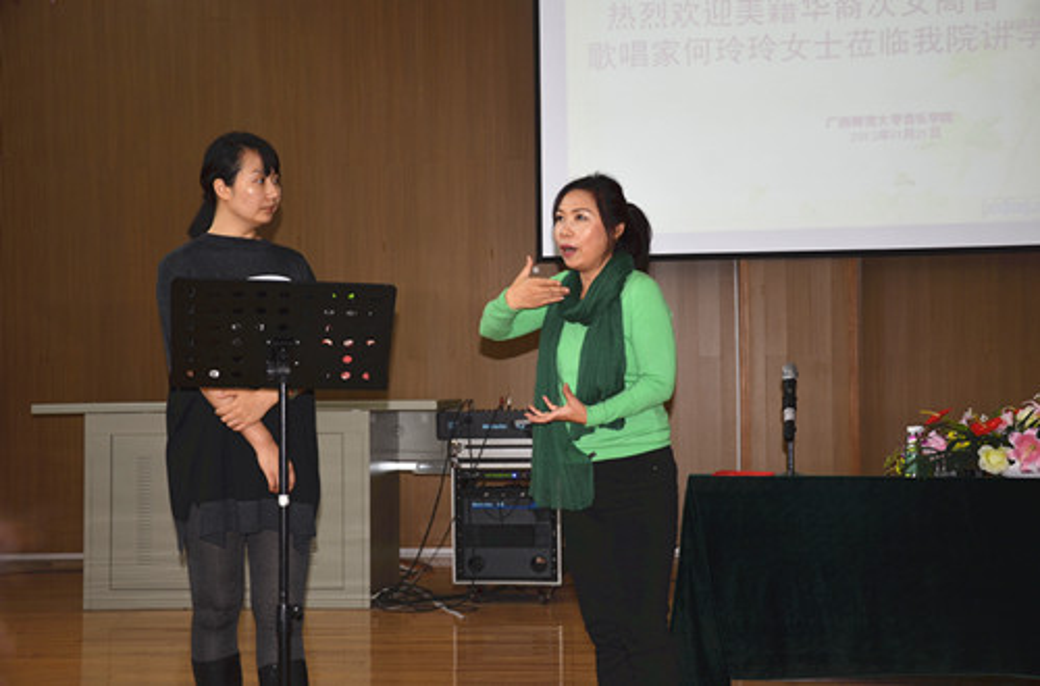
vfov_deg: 23.6
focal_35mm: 57
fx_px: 1641
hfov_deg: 35.2
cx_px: 520
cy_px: 343
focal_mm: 38
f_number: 4.5
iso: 100
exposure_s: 1/60
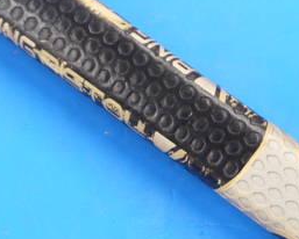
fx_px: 1807
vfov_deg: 7.6
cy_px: 87
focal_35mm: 204
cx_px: 173
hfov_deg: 9.5
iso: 640
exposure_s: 1/80
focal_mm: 42
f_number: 5.6
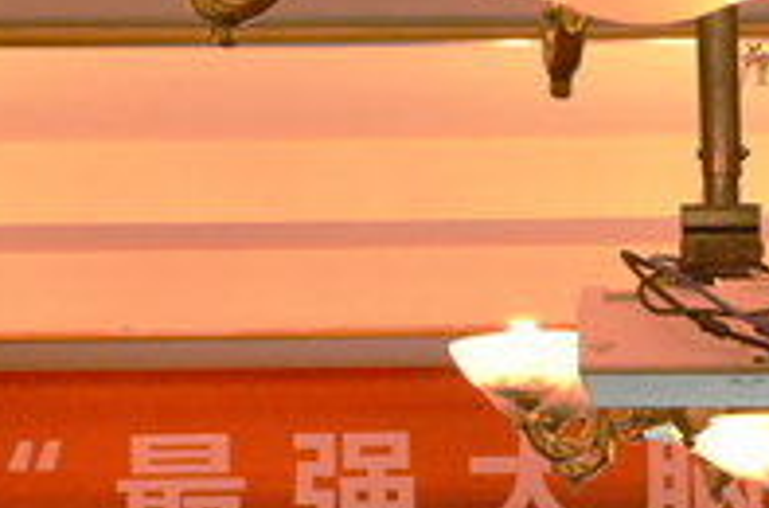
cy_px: 883
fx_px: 4257
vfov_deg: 6.7
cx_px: 999
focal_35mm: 200
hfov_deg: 10.1
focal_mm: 35
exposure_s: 1/80
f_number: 4.5
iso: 1600
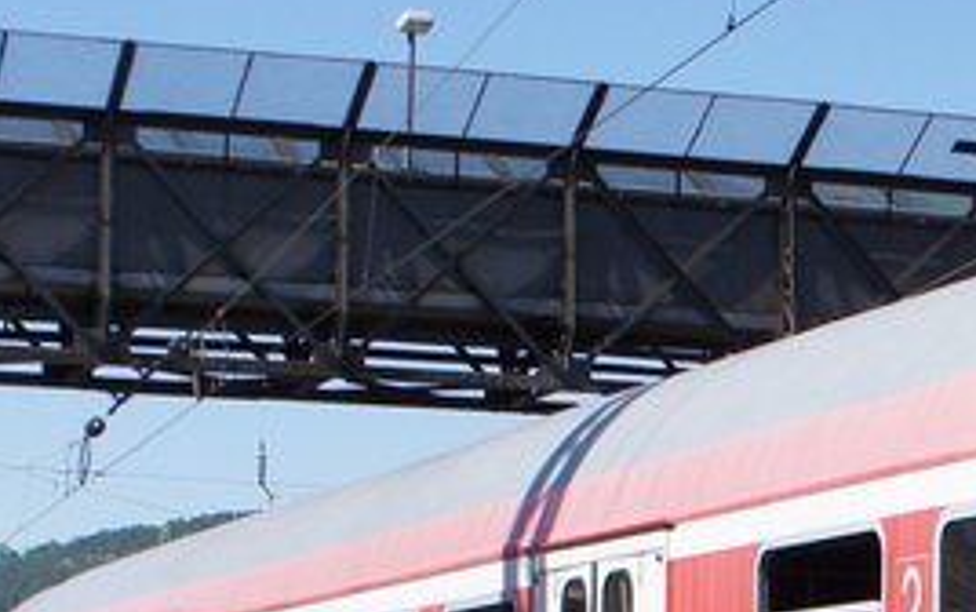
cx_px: 1537
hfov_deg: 15.4
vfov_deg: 10.6
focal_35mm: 123
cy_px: 645
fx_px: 3274
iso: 400
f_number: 5
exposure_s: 1/2000
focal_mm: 18
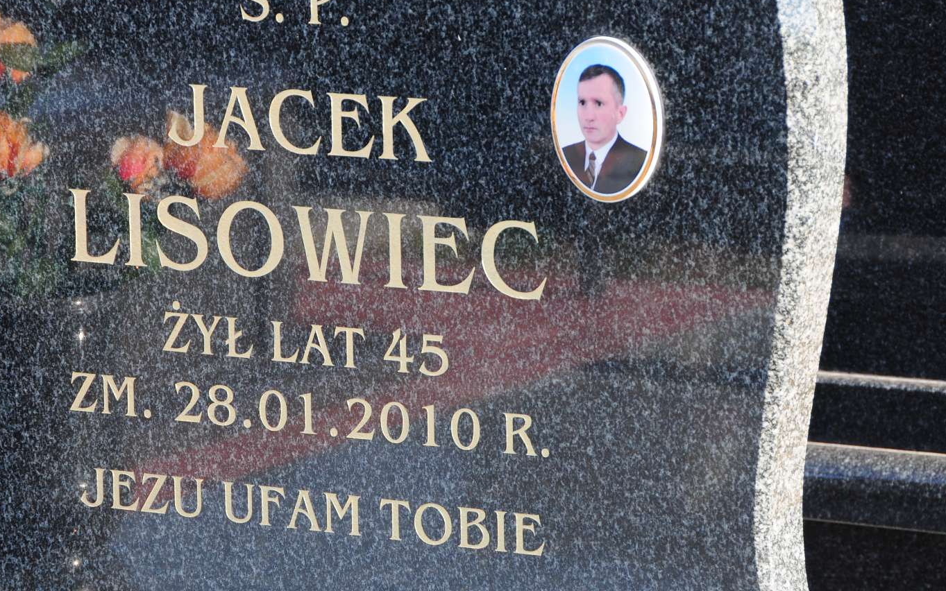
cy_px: 286
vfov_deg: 6.7
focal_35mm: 197
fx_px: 5079
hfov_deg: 10.6
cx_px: 316
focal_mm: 82
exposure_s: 1/125
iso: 200
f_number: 7.1
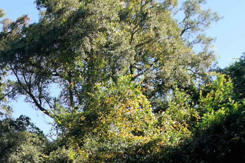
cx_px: 7
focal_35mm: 60
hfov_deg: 31.2
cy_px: 232
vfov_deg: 20.0
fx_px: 408
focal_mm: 12
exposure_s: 1/125
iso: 100
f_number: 6.3
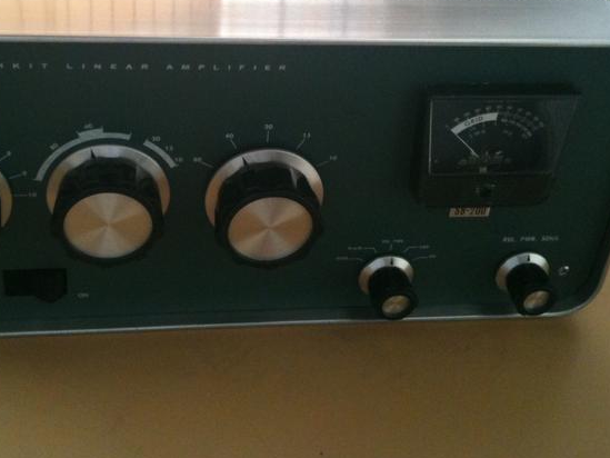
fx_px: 899
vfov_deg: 28.3
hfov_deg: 37.4
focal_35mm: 51
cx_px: 250
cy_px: 139
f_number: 2.8
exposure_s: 1/15
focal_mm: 3.85
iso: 200
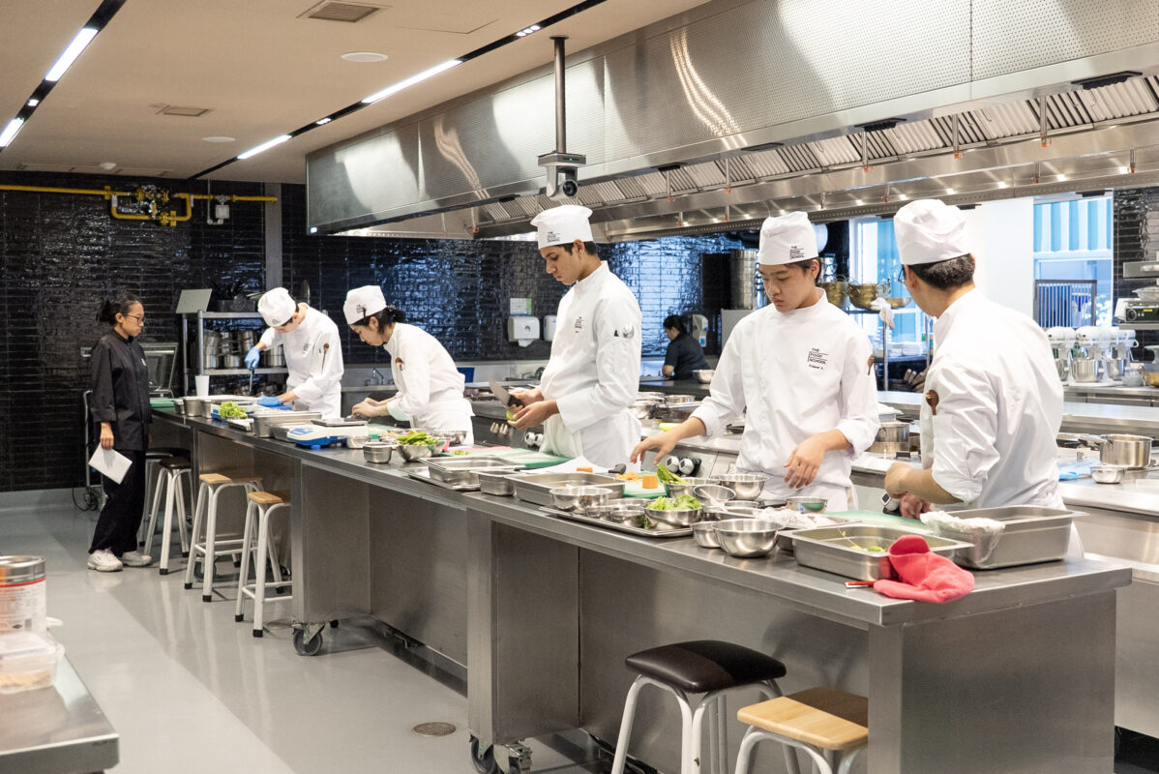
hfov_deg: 53.1
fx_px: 1160
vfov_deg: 36.9
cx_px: 580
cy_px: 387
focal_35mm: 36
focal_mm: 24
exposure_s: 1/100
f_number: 4
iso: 1250
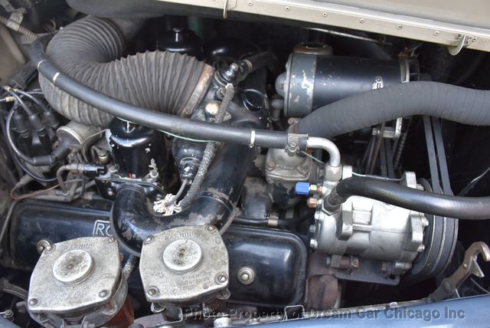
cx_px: 245
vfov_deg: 43.7
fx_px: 409
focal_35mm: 30
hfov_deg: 61.9
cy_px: 164
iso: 800
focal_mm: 20
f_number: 5
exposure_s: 1/100
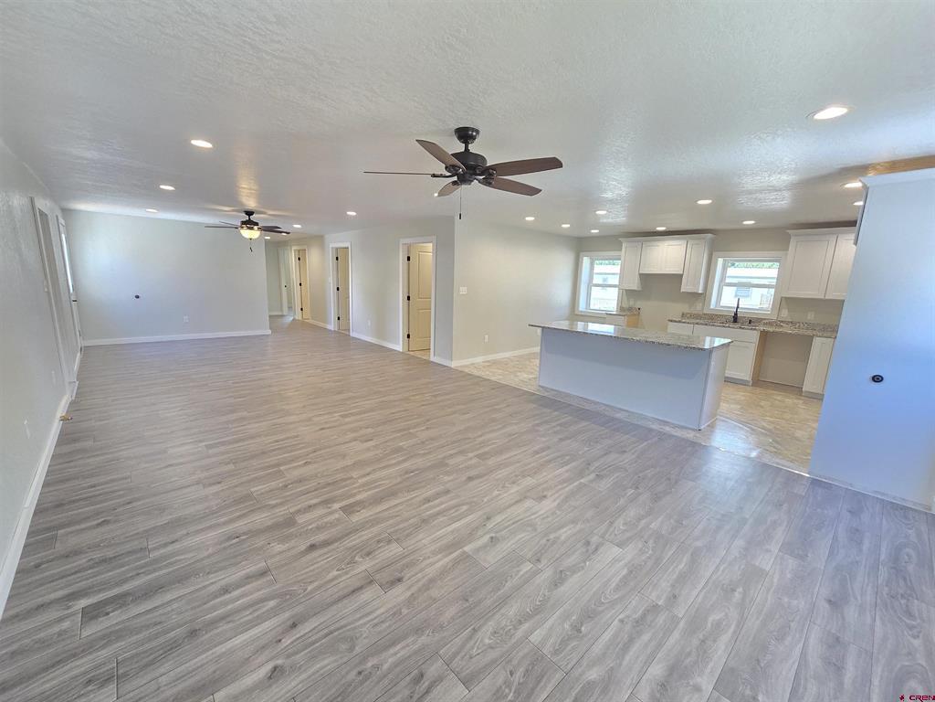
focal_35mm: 13
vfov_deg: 89.9
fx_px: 351
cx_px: 468
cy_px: 351
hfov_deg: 106.2
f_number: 2.2
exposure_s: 1/60
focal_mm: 2.2
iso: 160
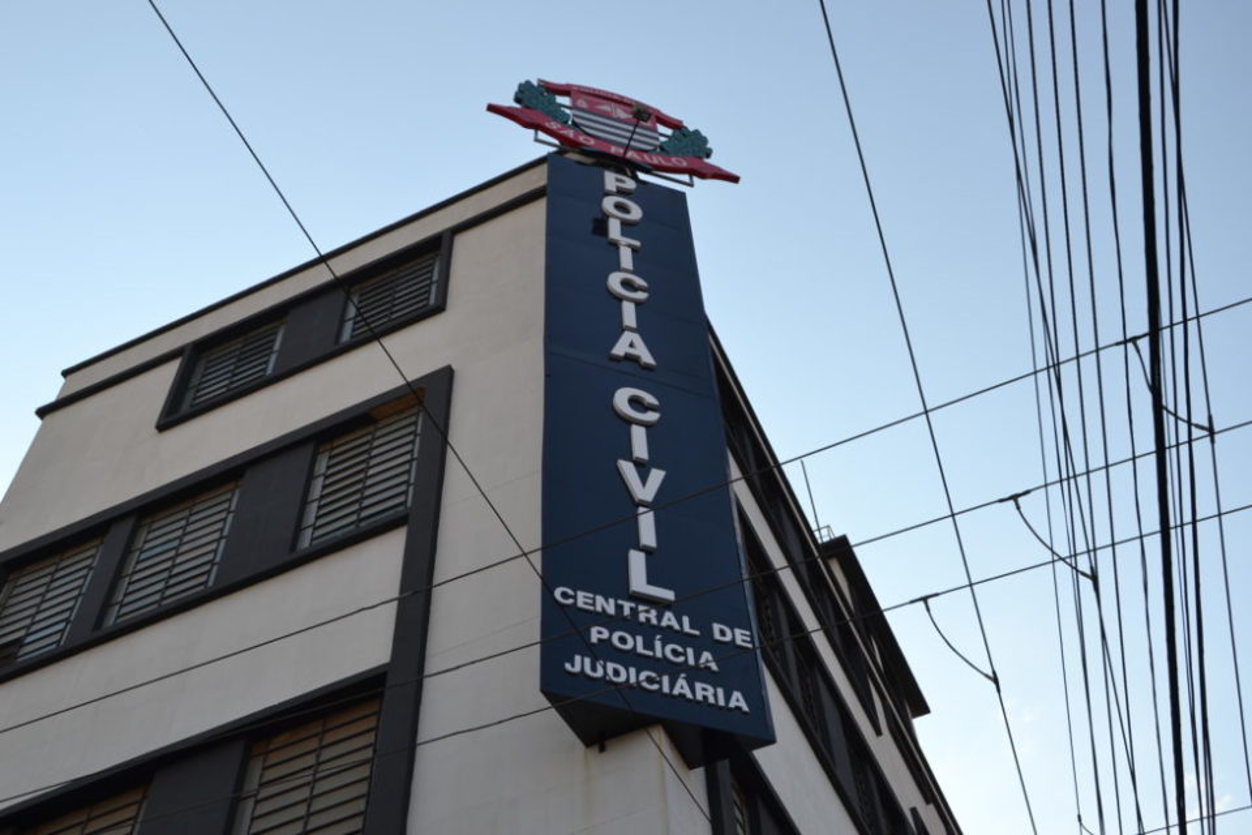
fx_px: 1356
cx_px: 626
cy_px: 418
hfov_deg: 49.6
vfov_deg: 34.2
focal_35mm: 39
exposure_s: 1/200
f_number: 7.1
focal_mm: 26
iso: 100
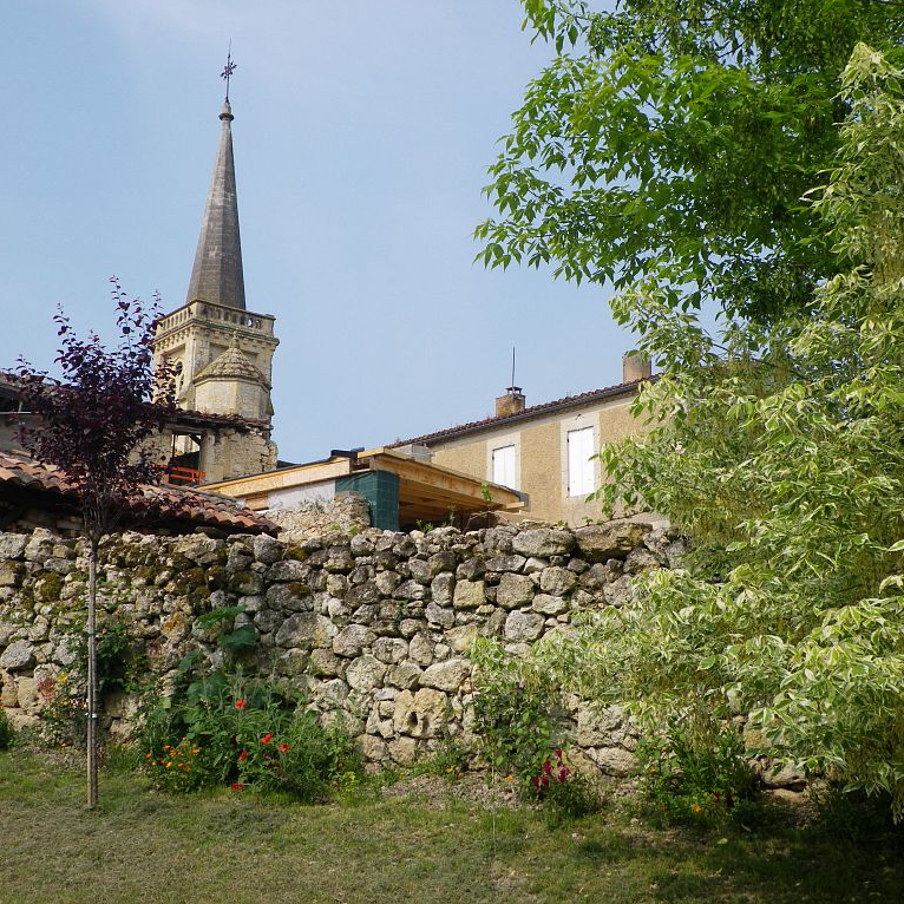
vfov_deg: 42.8
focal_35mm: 39
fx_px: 1152
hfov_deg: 42.8
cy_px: 452
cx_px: 452
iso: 64
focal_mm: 5.8
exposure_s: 1/160
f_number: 7.4
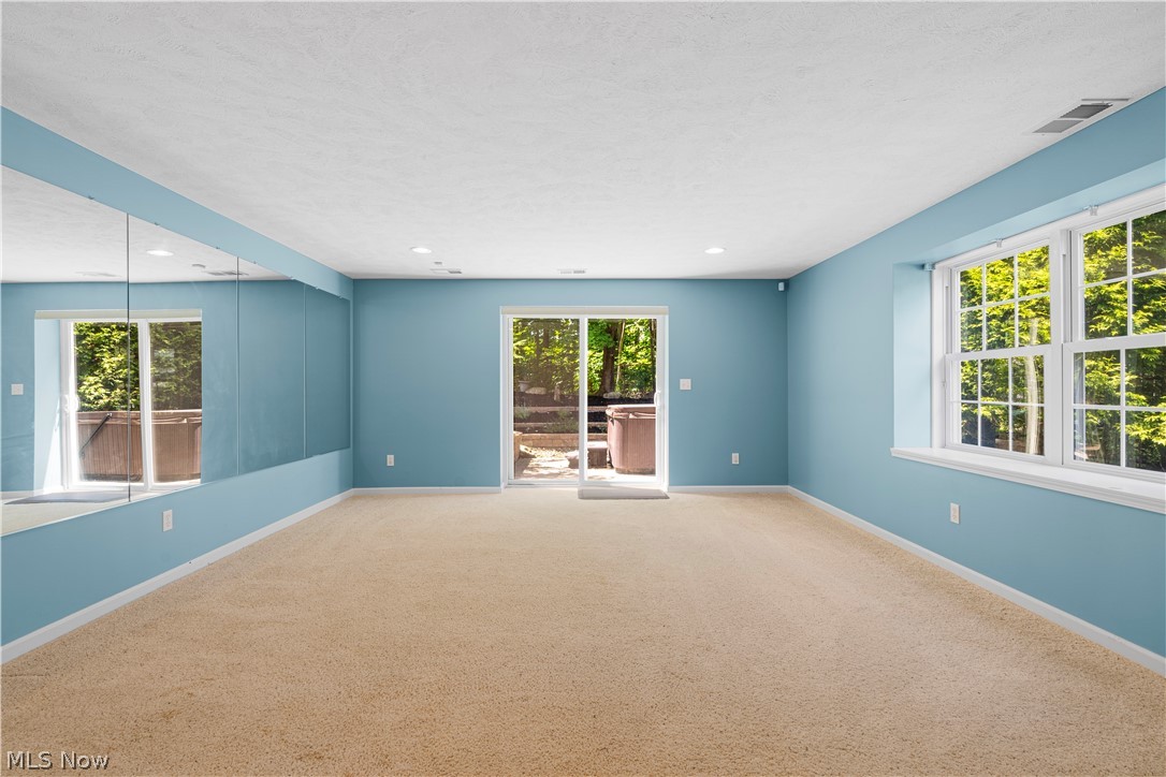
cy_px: 388
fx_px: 518
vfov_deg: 73.7
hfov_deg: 96.7
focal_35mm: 16
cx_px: 583
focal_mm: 16
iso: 250
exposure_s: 1
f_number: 9
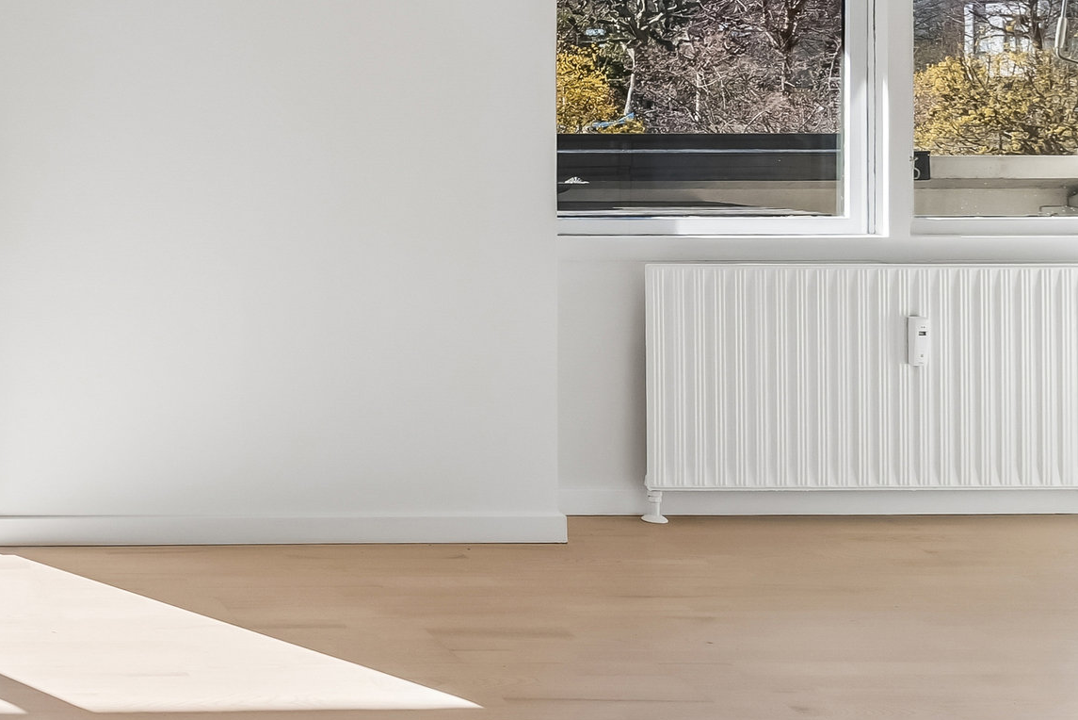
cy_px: 15
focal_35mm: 55
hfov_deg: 32.6
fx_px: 1647
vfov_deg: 23.7
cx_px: -59
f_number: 11
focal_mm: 14
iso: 200
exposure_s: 1/100
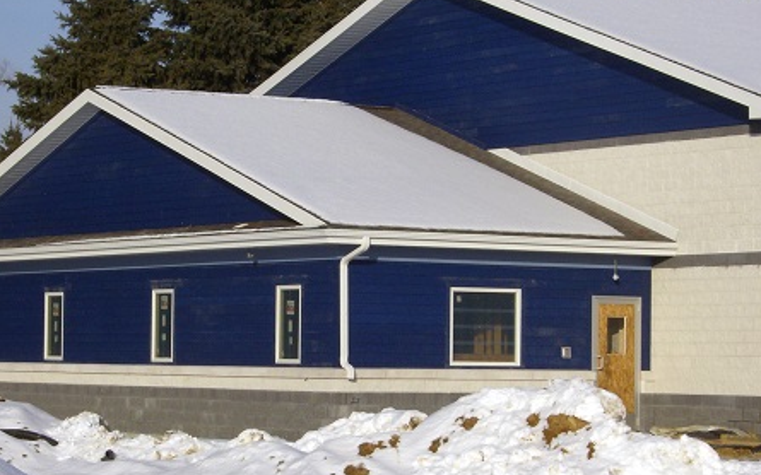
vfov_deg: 9.6
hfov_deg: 15.3
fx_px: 2841
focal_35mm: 137
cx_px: 354
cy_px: 261
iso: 100
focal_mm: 16.6
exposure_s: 1/692
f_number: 7.5
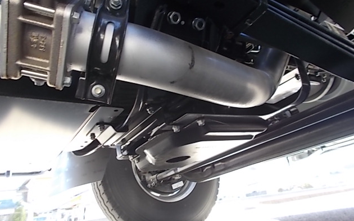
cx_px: 176
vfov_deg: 44.5
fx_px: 270
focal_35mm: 28
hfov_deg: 66.5
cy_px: 97
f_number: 3.2
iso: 80
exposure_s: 1/25
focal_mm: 4.6
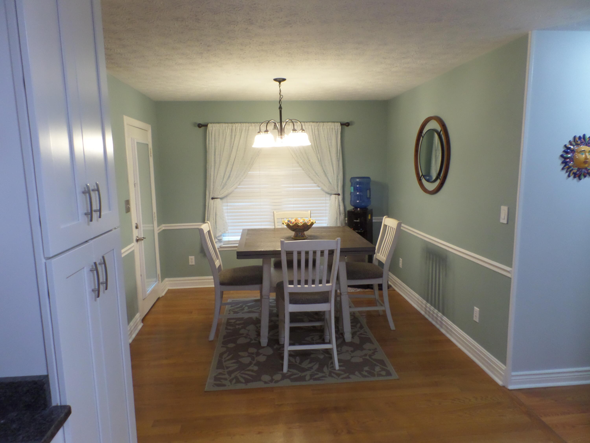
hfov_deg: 73.9
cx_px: 295
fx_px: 392
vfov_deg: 58.9
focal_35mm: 23
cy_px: 222
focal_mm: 4.1
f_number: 2.8
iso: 320
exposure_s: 1/30
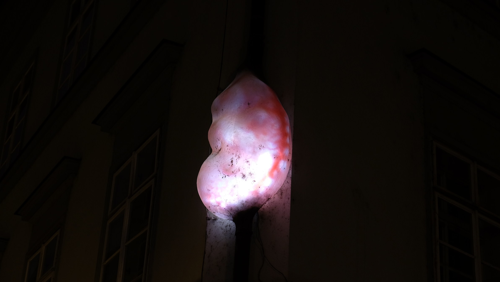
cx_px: 252
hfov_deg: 28.6
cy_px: 167
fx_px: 981
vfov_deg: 16.3
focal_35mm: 74
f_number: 4.7
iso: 800
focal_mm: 46.6
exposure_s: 1/6
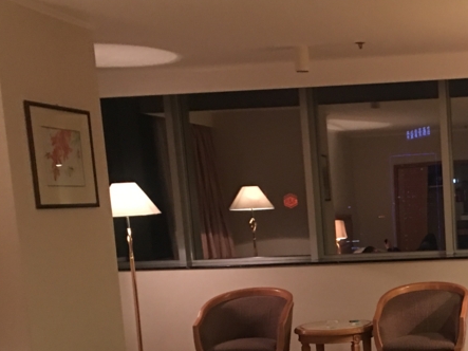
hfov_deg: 27.3
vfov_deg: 21.1
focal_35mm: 67
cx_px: 468
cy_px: 356
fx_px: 906
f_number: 2.2
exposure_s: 1/4
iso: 100
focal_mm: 4.15
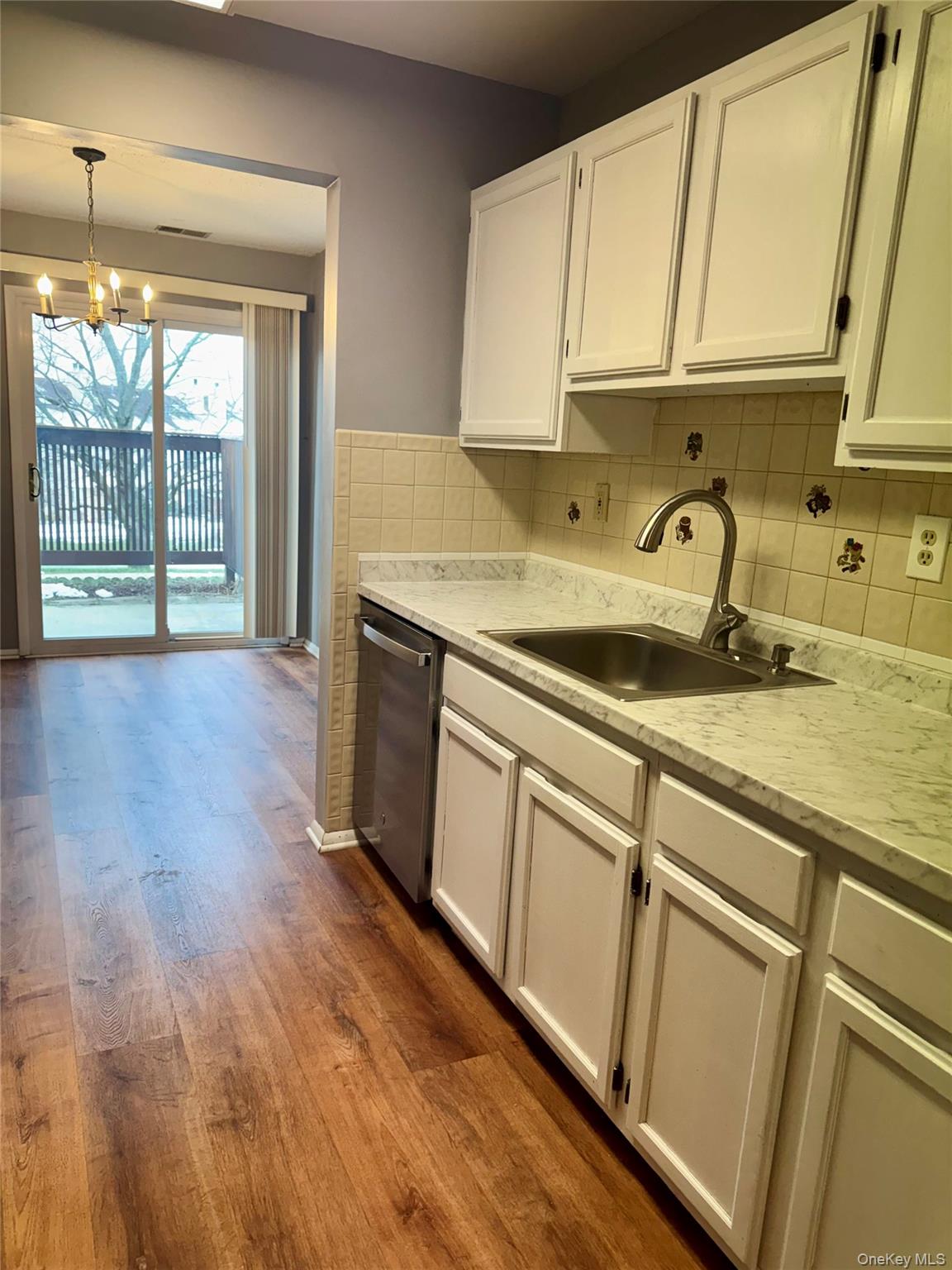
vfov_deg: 71.6
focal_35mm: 24
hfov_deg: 56.8
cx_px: 476
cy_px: 635
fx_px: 880
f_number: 1.78
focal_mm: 6.76
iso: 200
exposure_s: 1/120
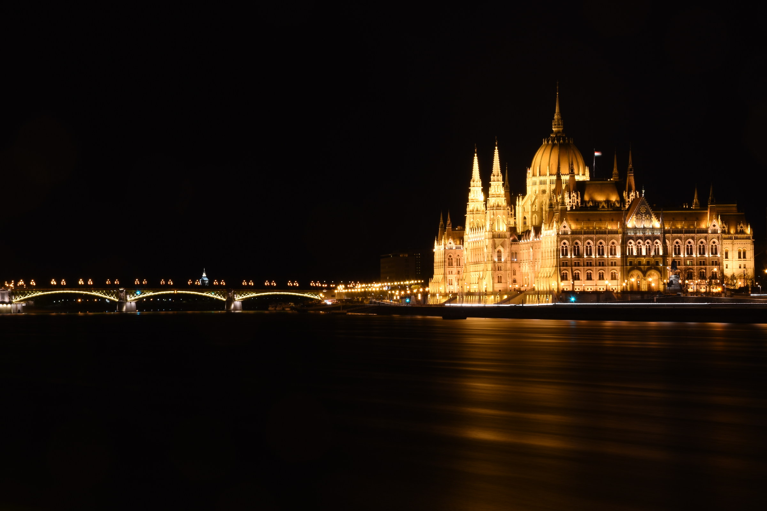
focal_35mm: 99
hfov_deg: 20.6
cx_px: 384
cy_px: 256
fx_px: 2109
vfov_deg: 13.8
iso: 100
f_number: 22
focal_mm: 66
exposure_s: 21.6
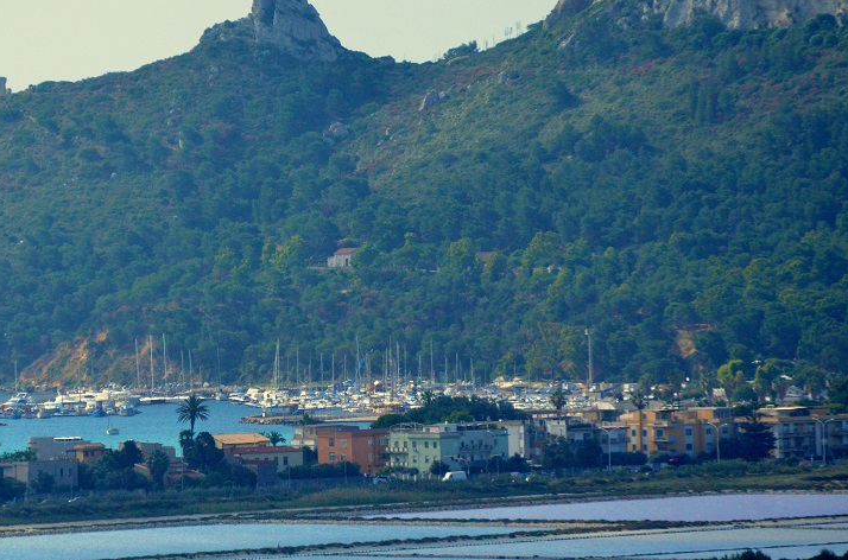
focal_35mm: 504
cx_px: 284
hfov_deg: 4.1
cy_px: 239
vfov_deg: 2.7
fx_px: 11840
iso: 1800
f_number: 5.3
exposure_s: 1/8000
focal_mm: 240
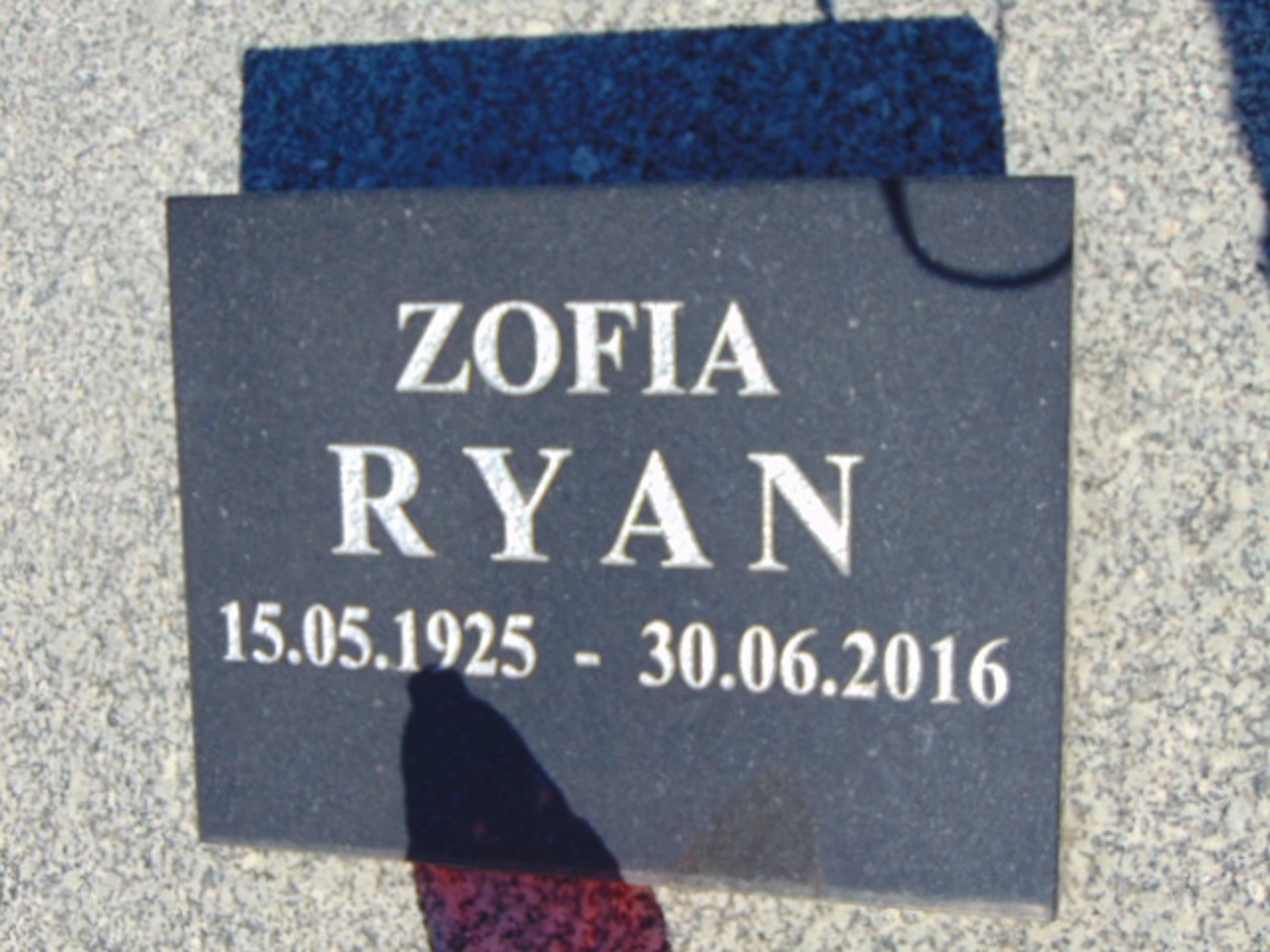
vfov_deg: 29.1
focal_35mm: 50
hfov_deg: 38.2
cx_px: 635
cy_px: 476
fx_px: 1834
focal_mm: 9
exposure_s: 1/1000
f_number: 3.5
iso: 80
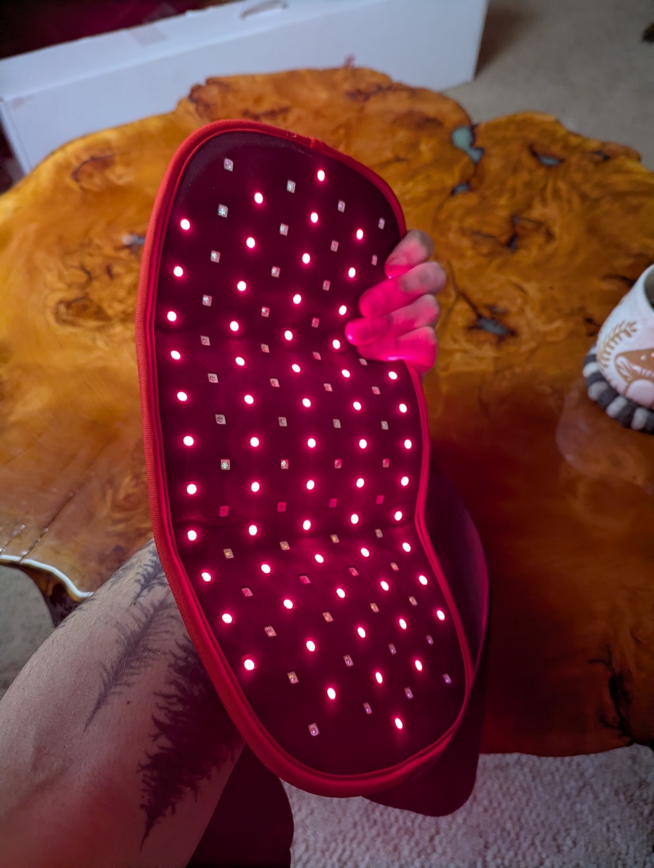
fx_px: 603
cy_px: 434
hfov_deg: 57.0
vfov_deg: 71.5
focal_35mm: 24
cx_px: 327
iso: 669
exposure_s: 1/270
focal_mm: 6.81
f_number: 1.85
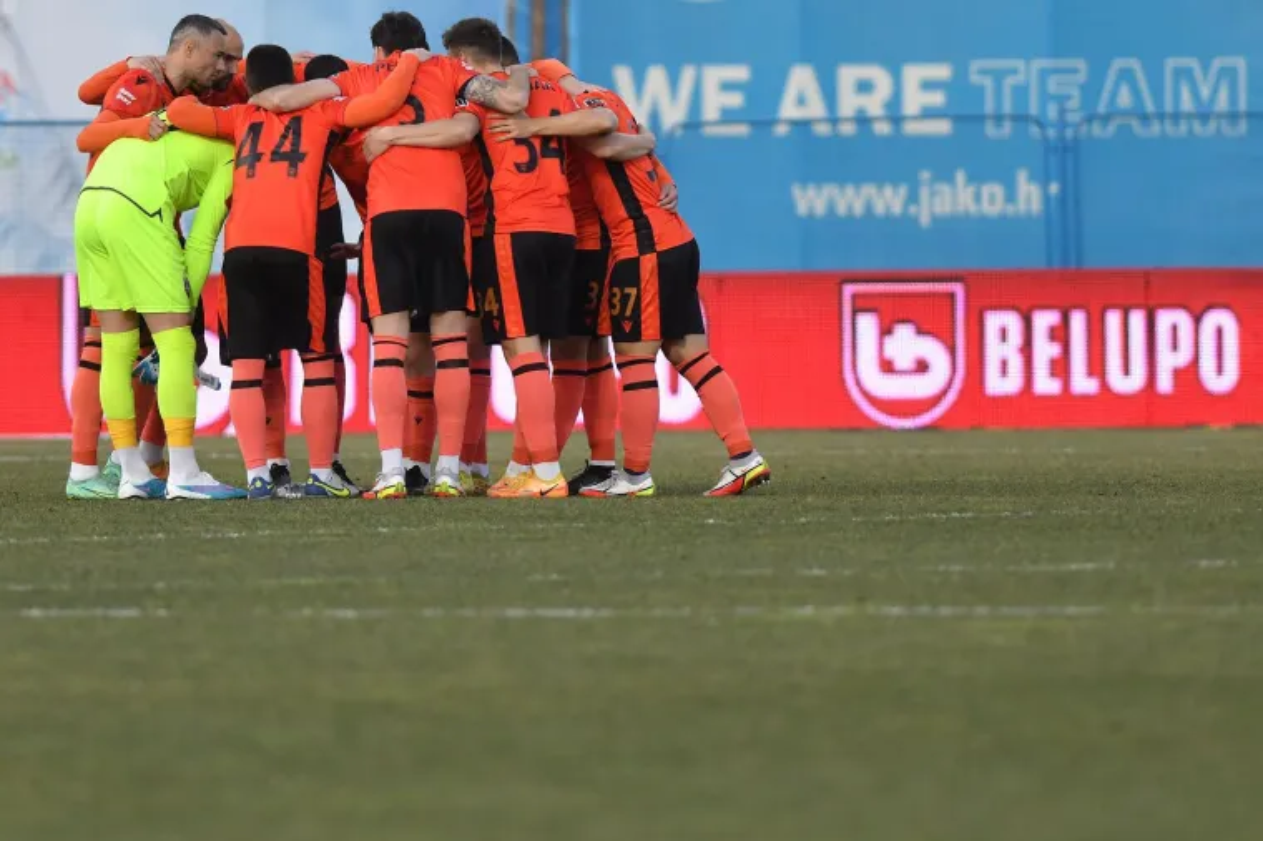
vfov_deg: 4.6
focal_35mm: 300
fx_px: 10520
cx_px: 632
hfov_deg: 6.9
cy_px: 420
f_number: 4
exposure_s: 1/1250
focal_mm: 300
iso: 720
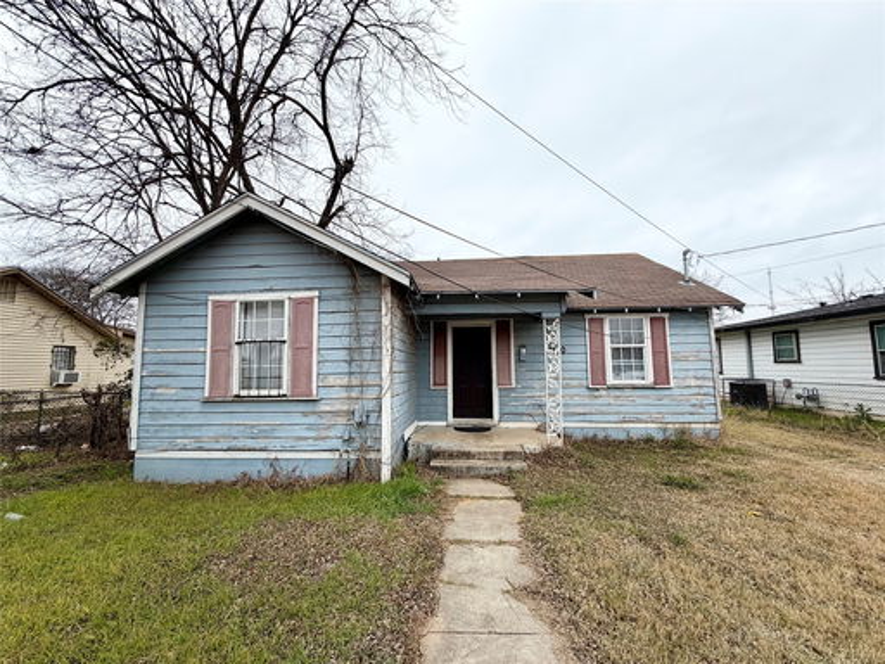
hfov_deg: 102.1
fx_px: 358
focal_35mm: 14
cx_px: 442
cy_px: 332
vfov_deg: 85.7
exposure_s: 1/631
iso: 40
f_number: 2.2
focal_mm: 2.22
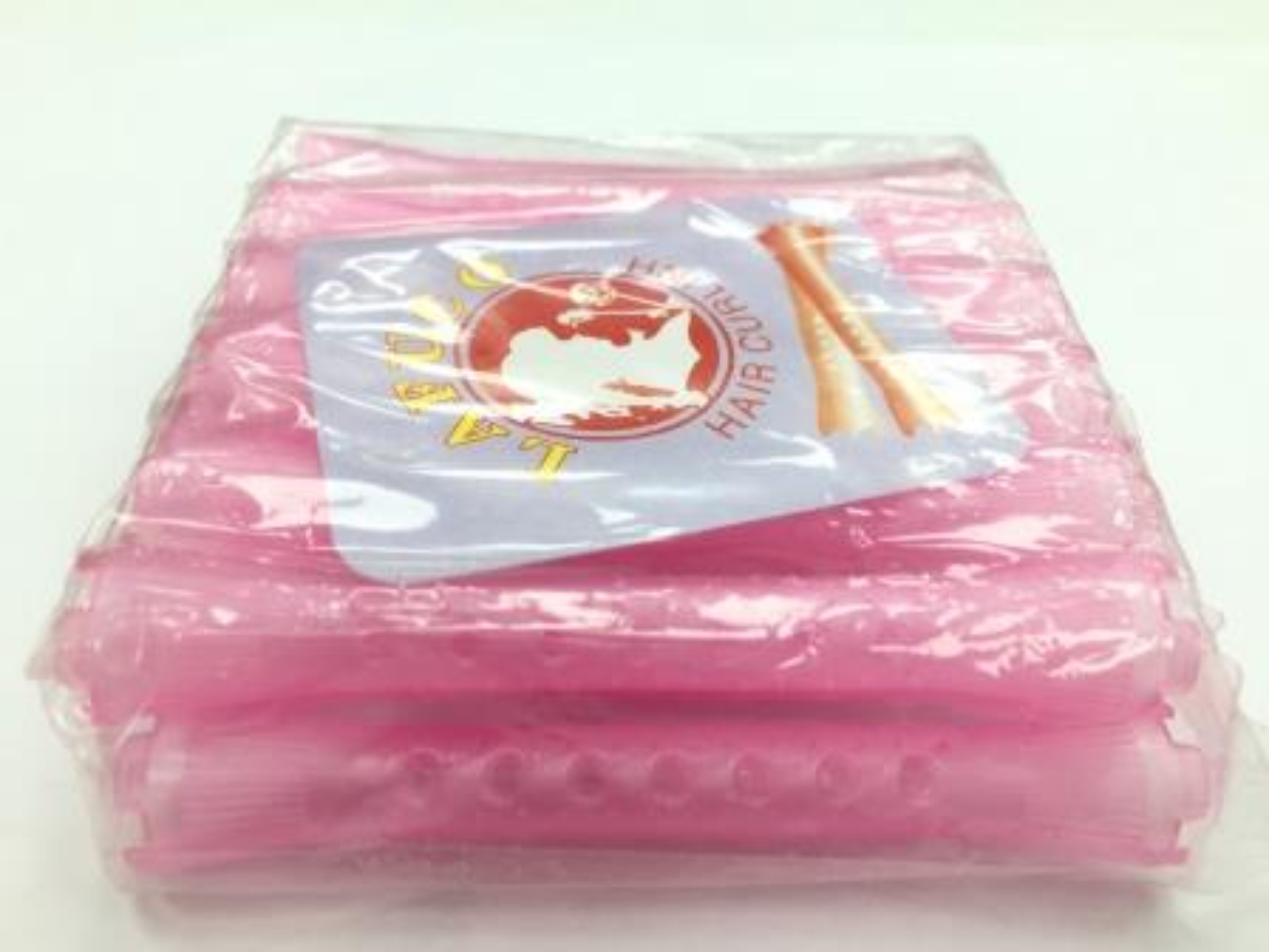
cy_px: 476
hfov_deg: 61.7
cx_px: 634
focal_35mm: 29
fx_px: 1063
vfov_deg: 48.2
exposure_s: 1/100
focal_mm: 4.15
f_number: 2.2
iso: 50
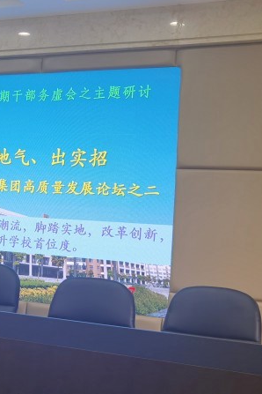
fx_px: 655
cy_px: 197
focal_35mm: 60
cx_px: 11
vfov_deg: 33.4
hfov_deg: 21.9
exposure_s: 1/100
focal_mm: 6.71
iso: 100
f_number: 1.9
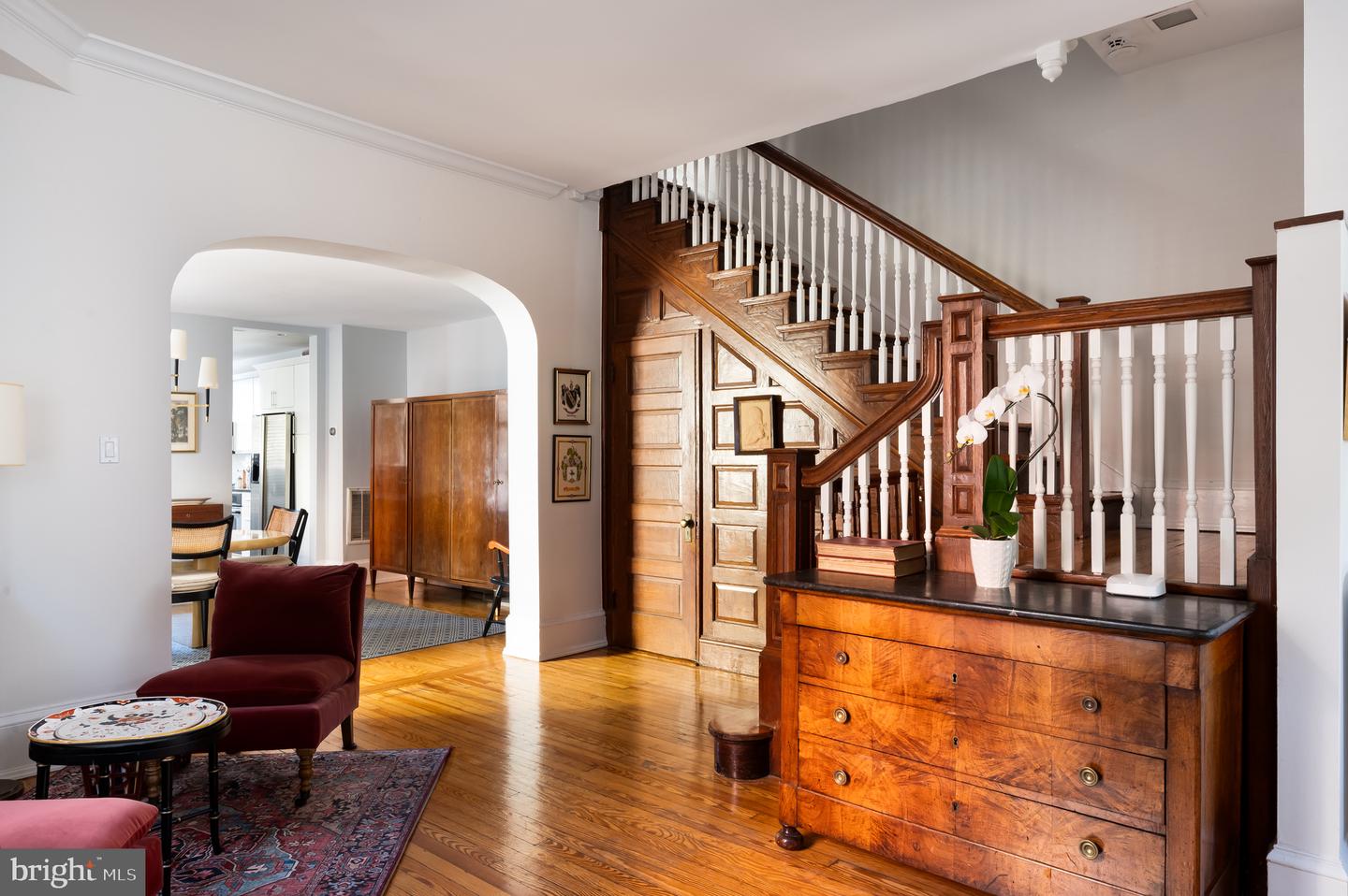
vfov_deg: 56.1
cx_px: 674
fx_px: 842
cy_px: 448
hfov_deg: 77.4
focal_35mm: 22
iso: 800
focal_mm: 22.5
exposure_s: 1/8
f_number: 11
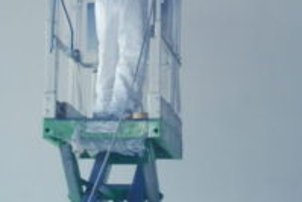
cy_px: -84
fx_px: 2918
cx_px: 360
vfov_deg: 3.9
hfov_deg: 5.9
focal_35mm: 348
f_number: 5.3
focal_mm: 45
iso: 360
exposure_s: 1/60
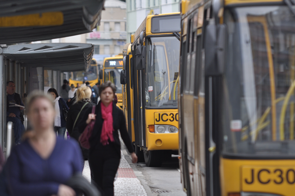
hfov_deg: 6.9
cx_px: 148
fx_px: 2455
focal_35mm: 300
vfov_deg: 4.6
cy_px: 98
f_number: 2.8
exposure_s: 1/400
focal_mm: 200
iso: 400
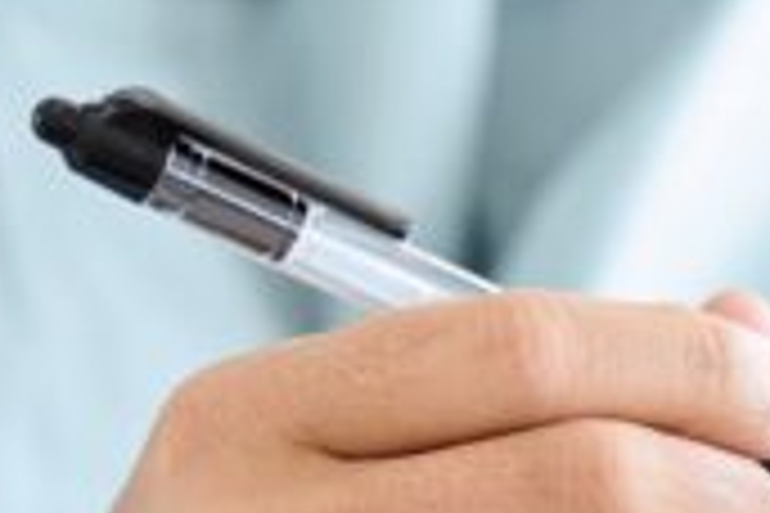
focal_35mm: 236
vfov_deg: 5.8
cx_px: 617
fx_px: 5047
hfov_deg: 8.7
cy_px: 549
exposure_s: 1/125
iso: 1600
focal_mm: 56
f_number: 2.2
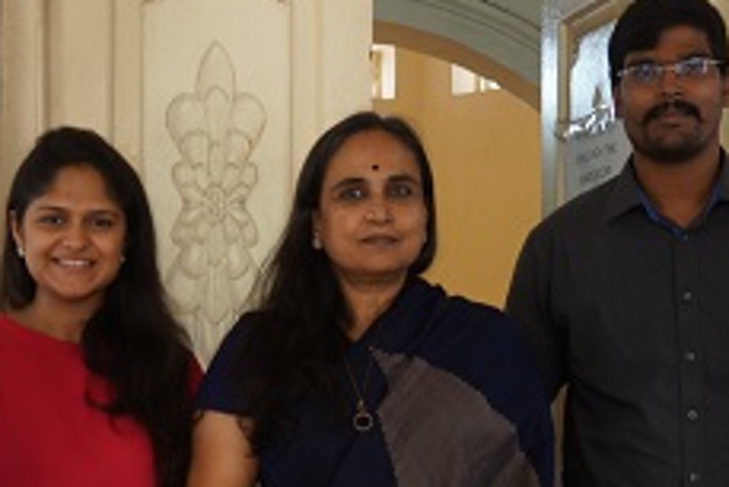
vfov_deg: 14.9
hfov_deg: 22.8
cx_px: 242
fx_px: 1803
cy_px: 578
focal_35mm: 89
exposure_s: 1/20
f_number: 2.8
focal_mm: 20
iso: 200
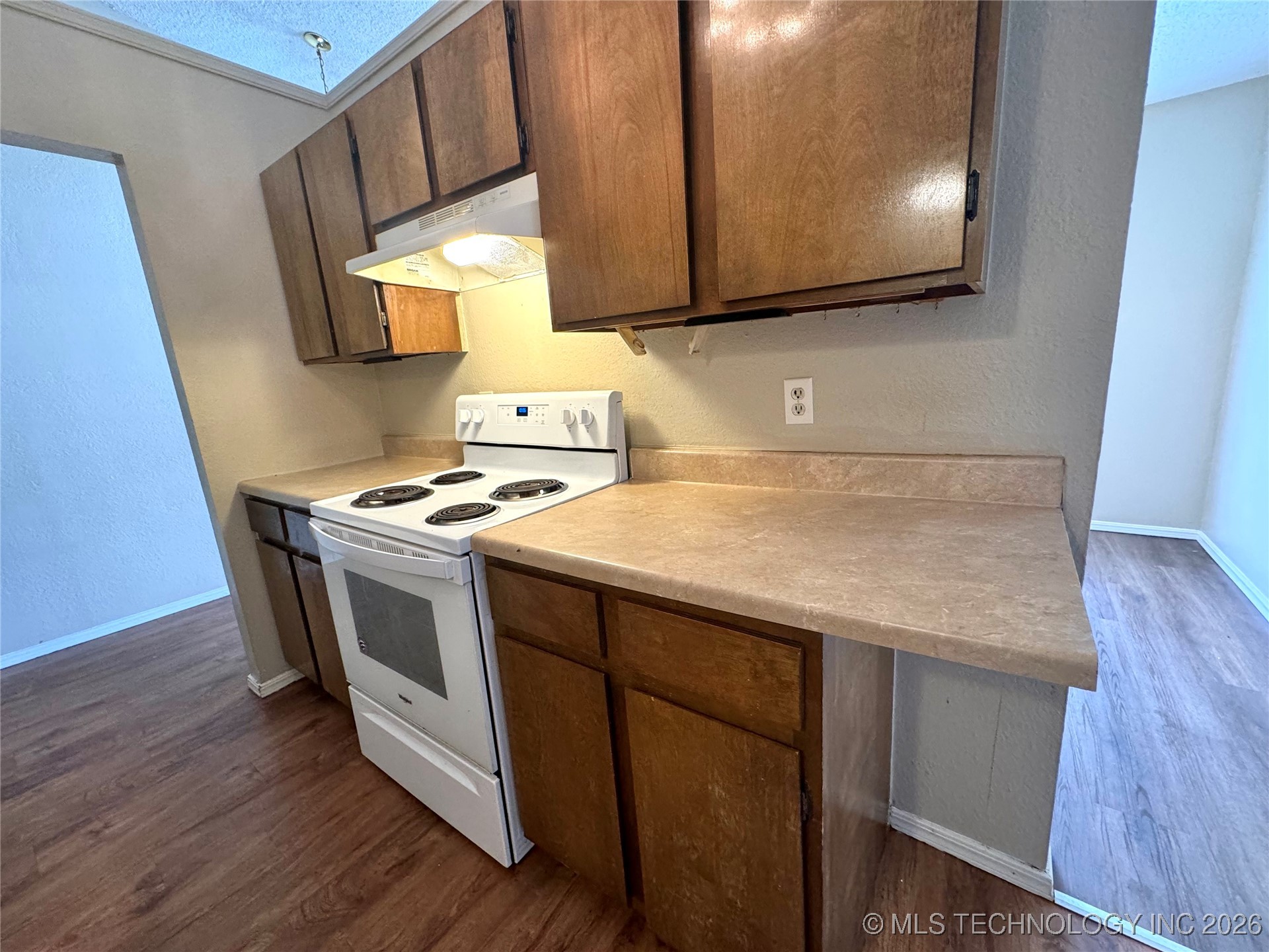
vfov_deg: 85.7
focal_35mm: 14
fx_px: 513
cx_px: 634
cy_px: 476
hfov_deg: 102.1
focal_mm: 2.22
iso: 250
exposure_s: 1/60
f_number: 2.2
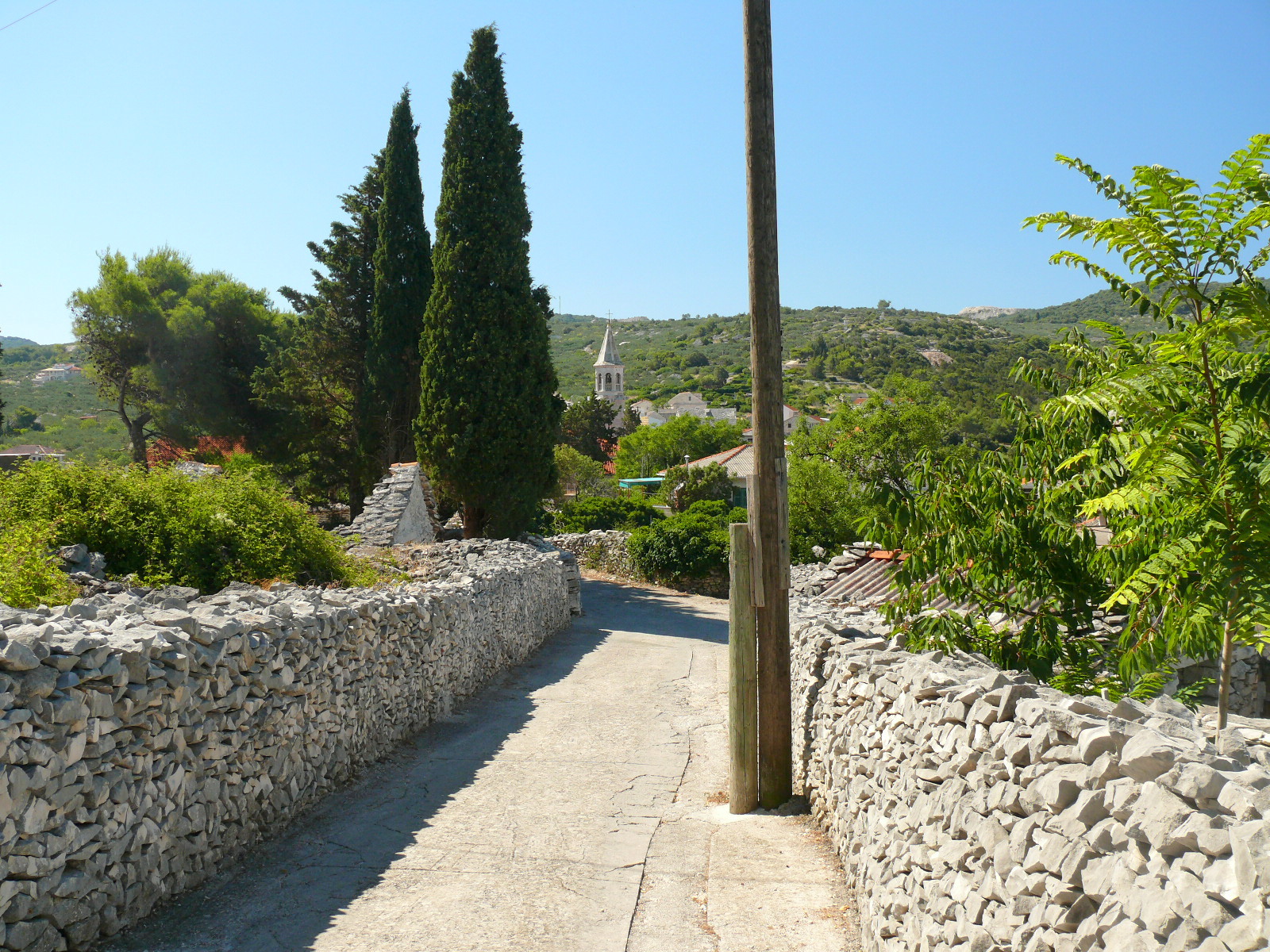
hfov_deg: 52.6
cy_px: 476
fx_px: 1284
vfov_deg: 40.7
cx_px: 635
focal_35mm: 35
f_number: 4
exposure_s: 1/250
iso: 100
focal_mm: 7.4
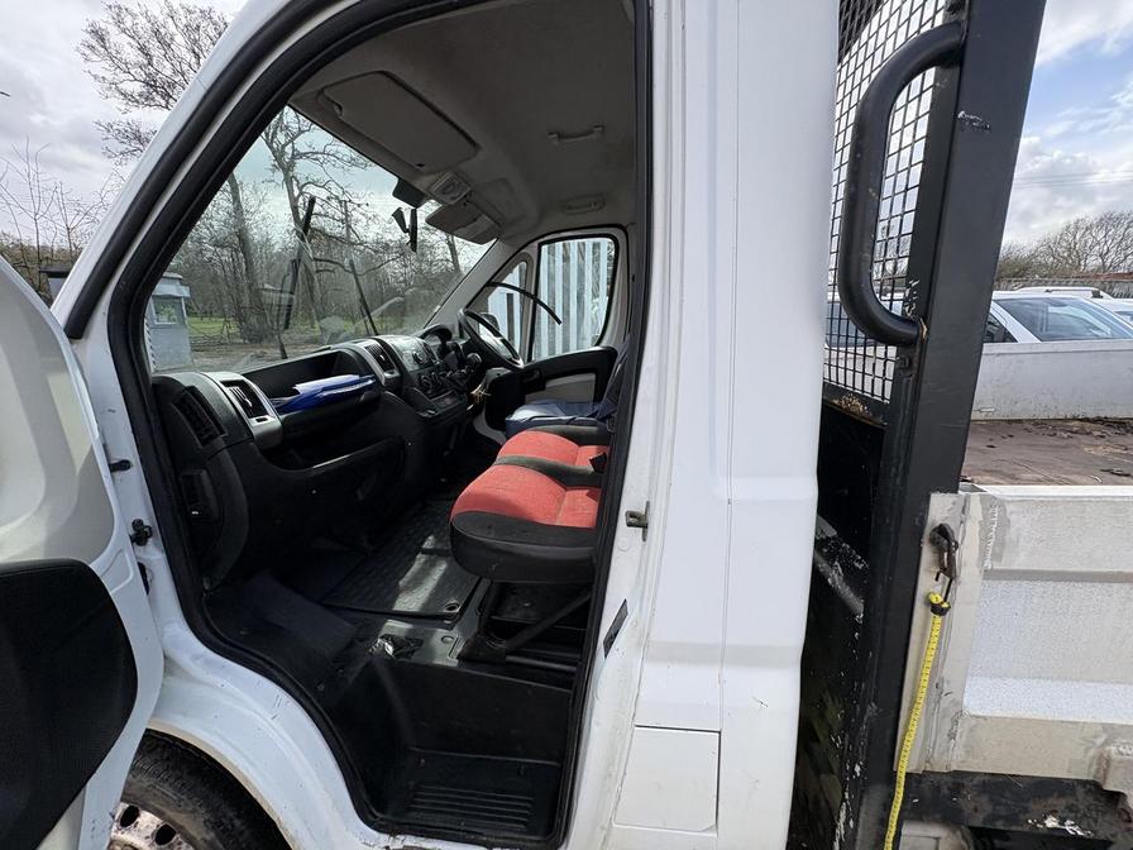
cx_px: 566
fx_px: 458
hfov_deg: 102.1
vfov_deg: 85.7
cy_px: 425
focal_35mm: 14
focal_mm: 2.22
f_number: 2.2
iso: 40
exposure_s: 1/522
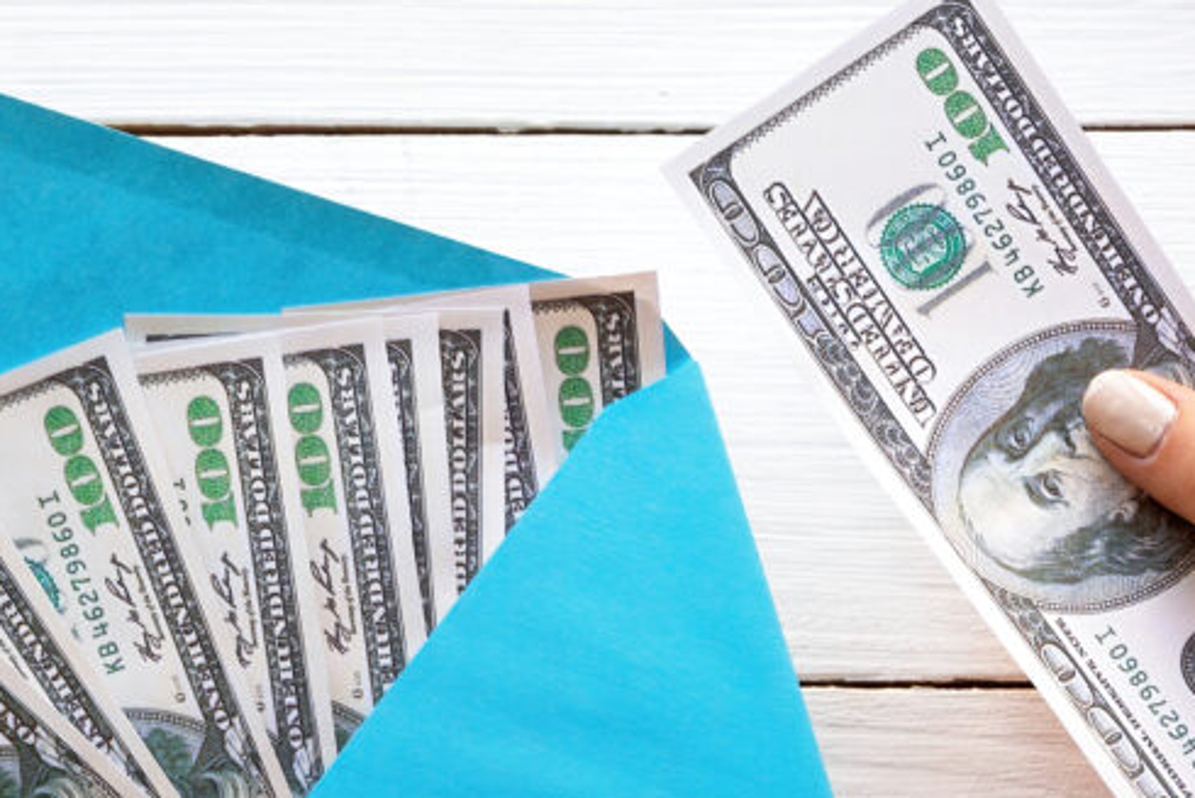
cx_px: 168
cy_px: 648
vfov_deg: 8.4
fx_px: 5412
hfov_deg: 12.5
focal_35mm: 163
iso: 250
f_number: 6.3
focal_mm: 52
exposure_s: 1/30
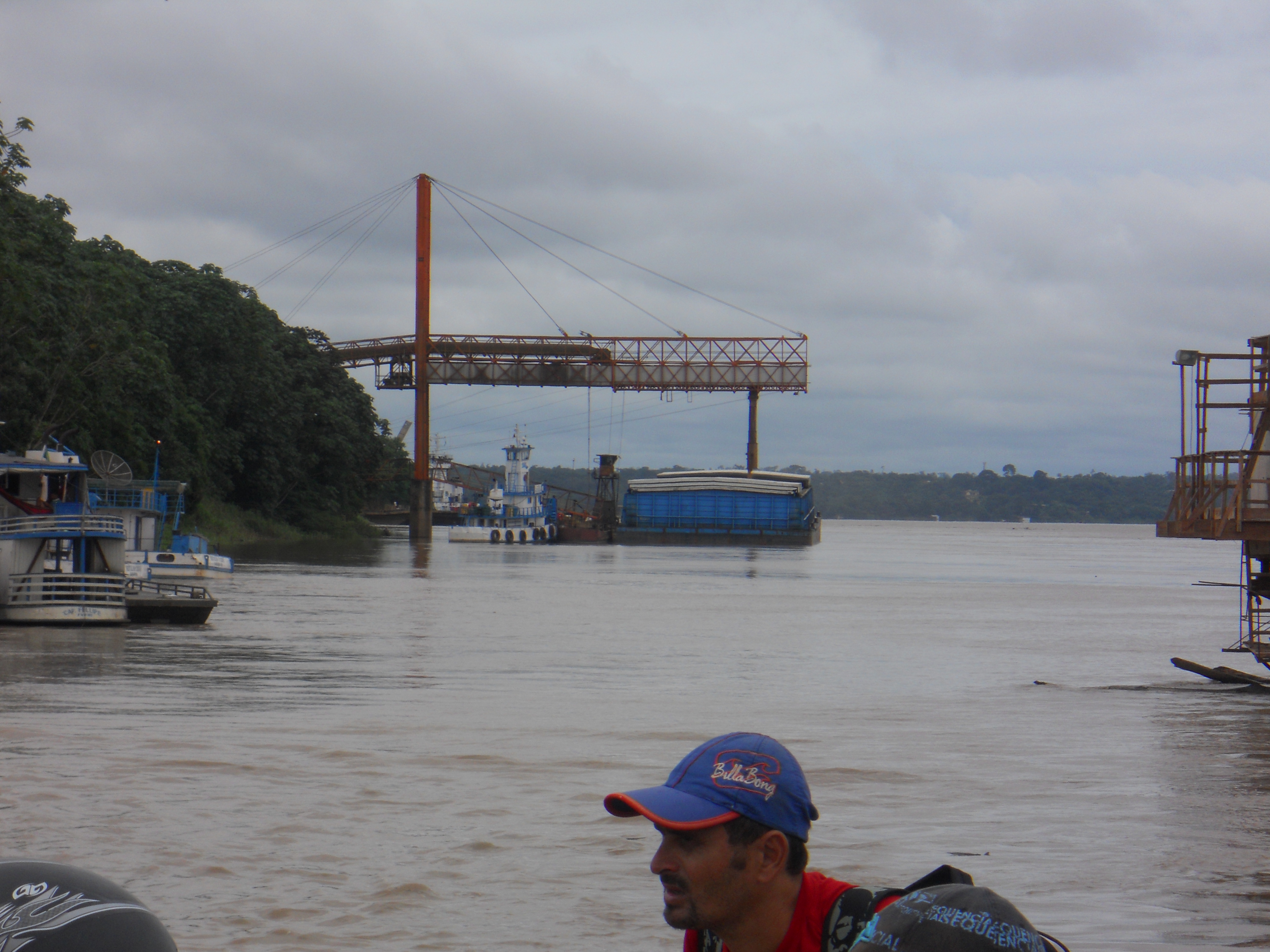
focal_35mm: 140
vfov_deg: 10.6
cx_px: 635
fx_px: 5136
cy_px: 476
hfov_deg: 14.1
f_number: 6.6
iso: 80
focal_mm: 25
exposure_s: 1/500
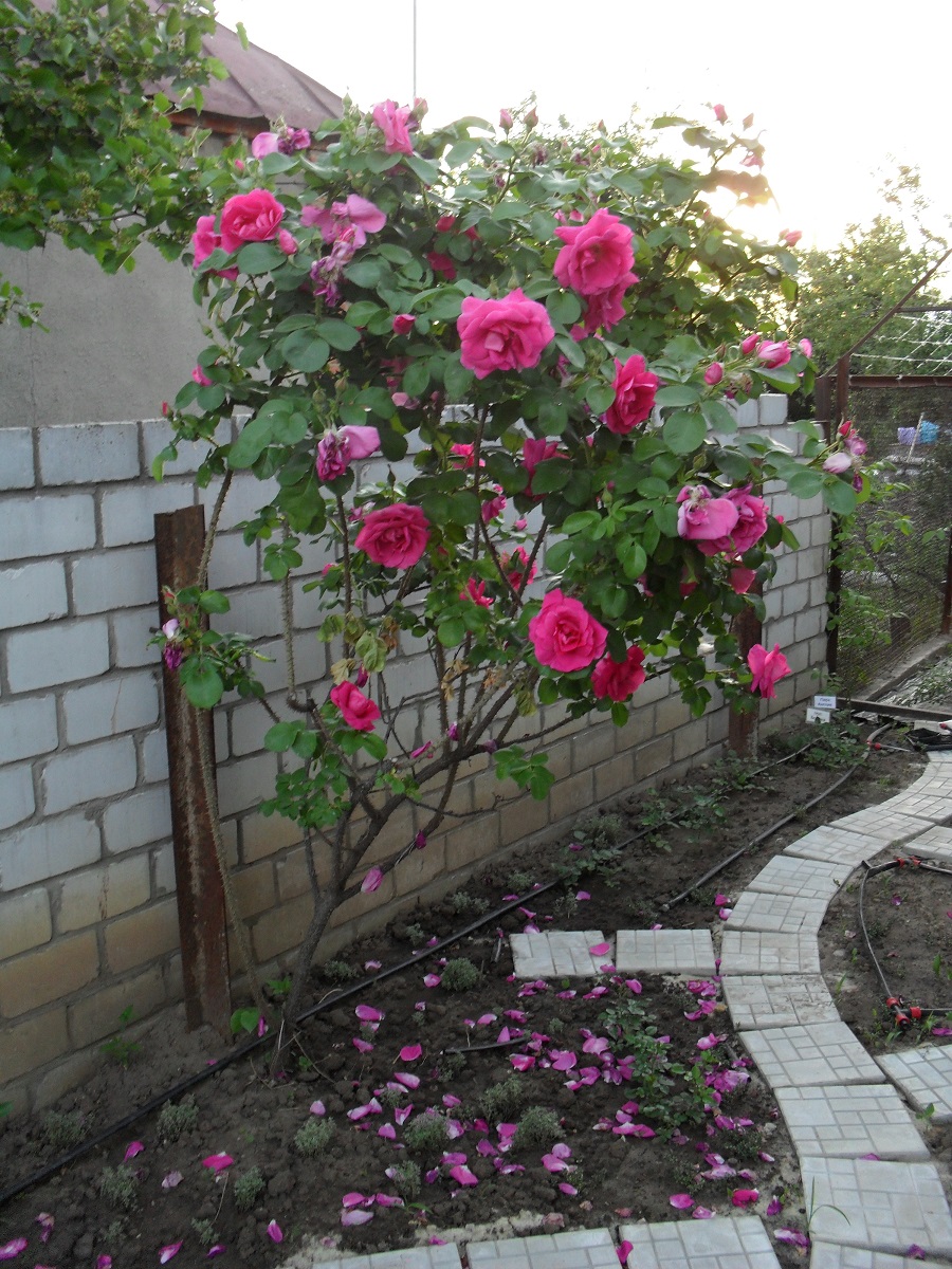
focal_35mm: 35
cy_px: 634
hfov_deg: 40.7
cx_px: 476
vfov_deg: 52.6
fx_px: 1283
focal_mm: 6.3
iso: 120
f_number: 3.2
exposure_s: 1/45
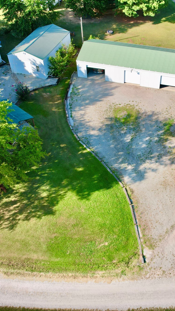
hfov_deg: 33.5
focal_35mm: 35
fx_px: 289
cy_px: 155
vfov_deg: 56.6
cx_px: 115
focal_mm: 8.38
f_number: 2.8
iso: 100
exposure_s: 1/1000
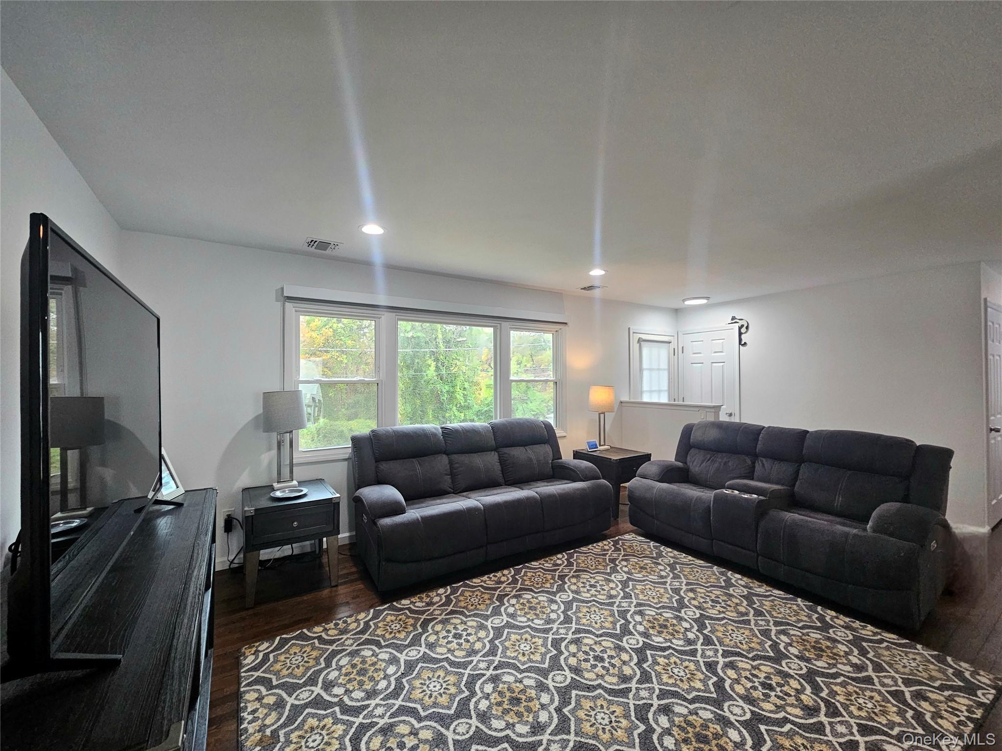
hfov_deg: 106.2
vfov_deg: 89.9
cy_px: 376
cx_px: 501
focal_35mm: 13
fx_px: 376
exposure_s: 1/60.2
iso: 250
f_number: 2.2
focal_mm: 2.2
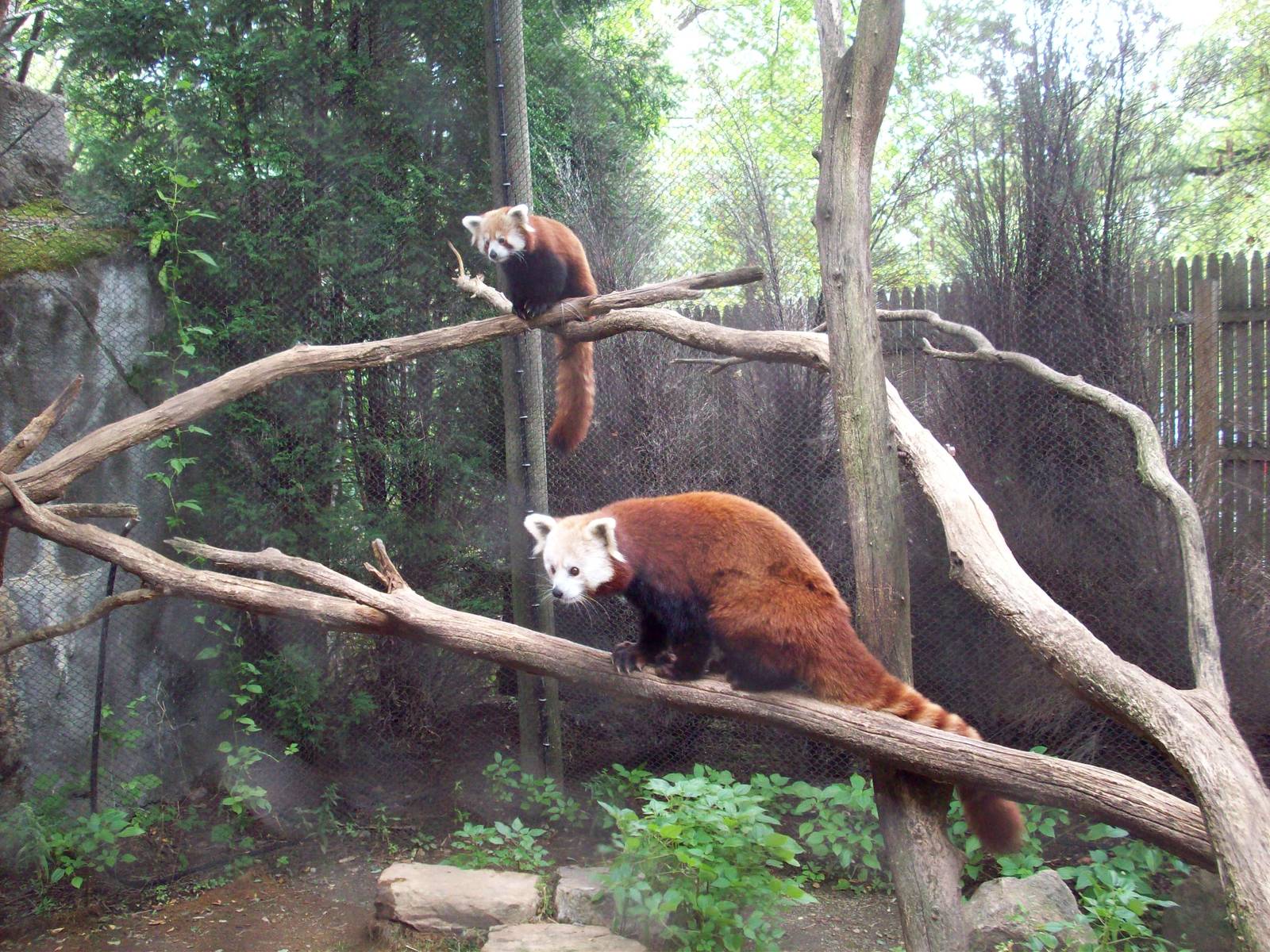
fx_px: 1357
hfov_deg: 50.1
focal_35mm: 37
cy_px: 476
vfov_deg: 38.7
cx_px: 635
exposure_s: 1/33.4
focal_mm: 6.2
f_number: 2.8
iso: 160
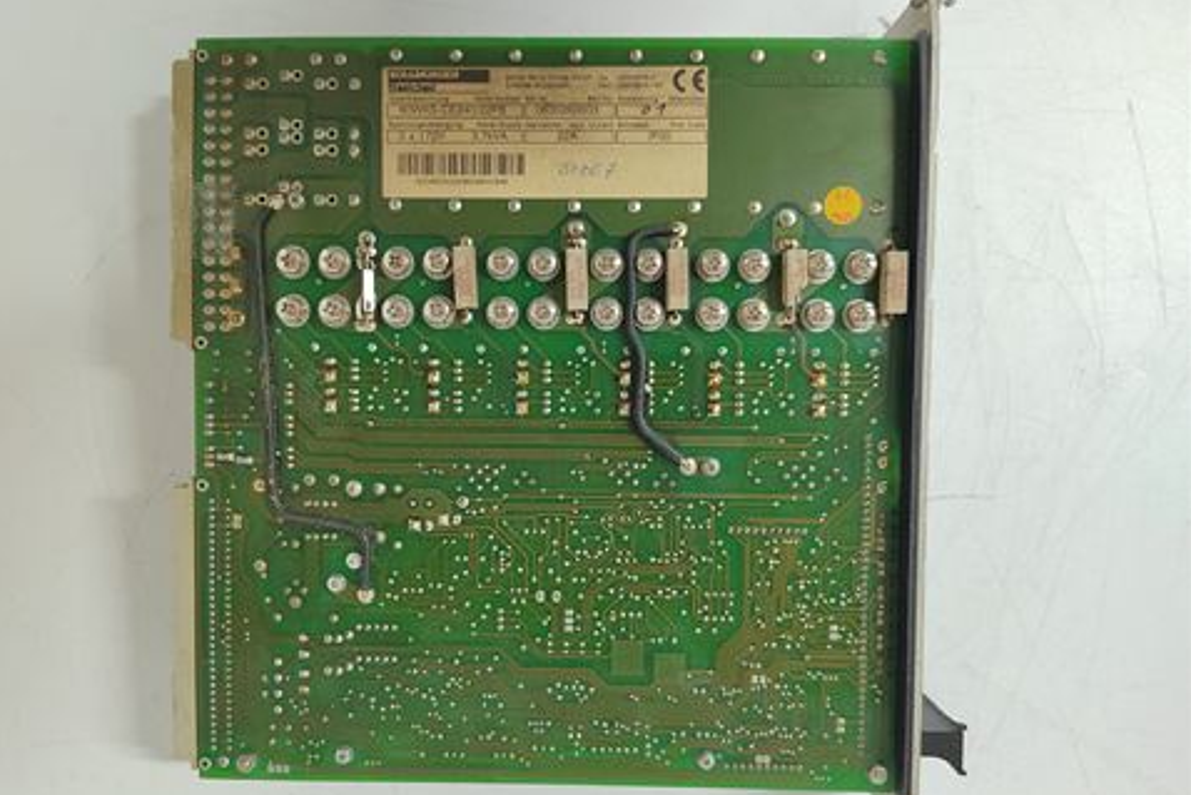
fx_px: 827
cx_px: 573
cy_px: 417
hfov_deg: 71.5
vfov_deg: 51.3
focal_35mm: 25
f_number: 1.9
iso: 1550
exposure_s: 1/50
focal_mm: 5.52
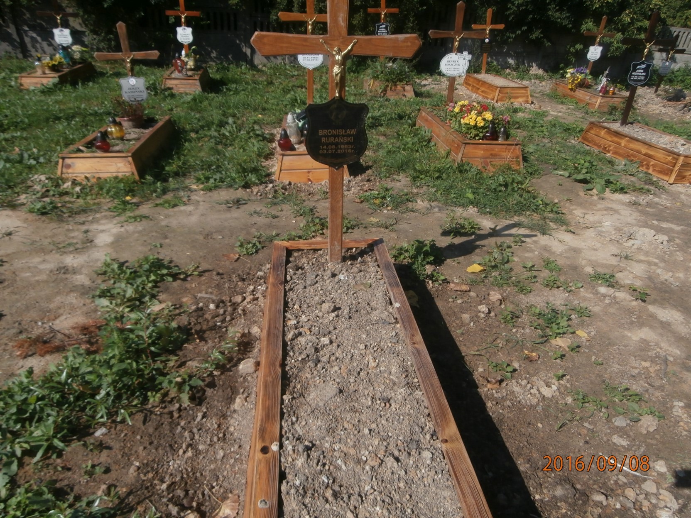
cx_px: 346
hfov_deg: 71.6
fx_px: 479
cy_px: 259
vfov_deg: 56.8
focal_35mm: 24
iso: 100
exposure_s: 1/2000
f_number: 3
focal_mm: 4.2
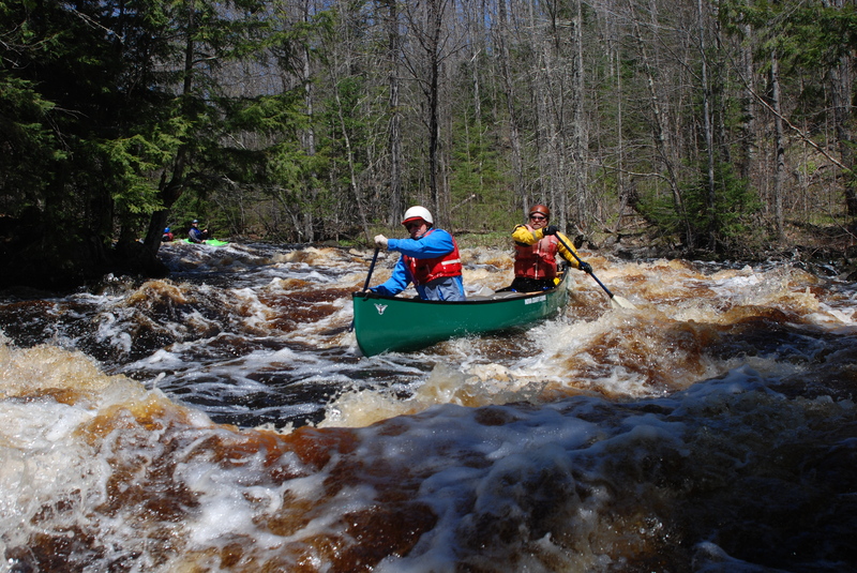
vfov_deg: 32.0
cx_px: 428
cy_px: 286
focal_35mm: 42
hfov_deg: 46.4
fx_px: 1001
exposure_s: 1/500
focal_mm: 28
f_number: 7.1
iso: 160
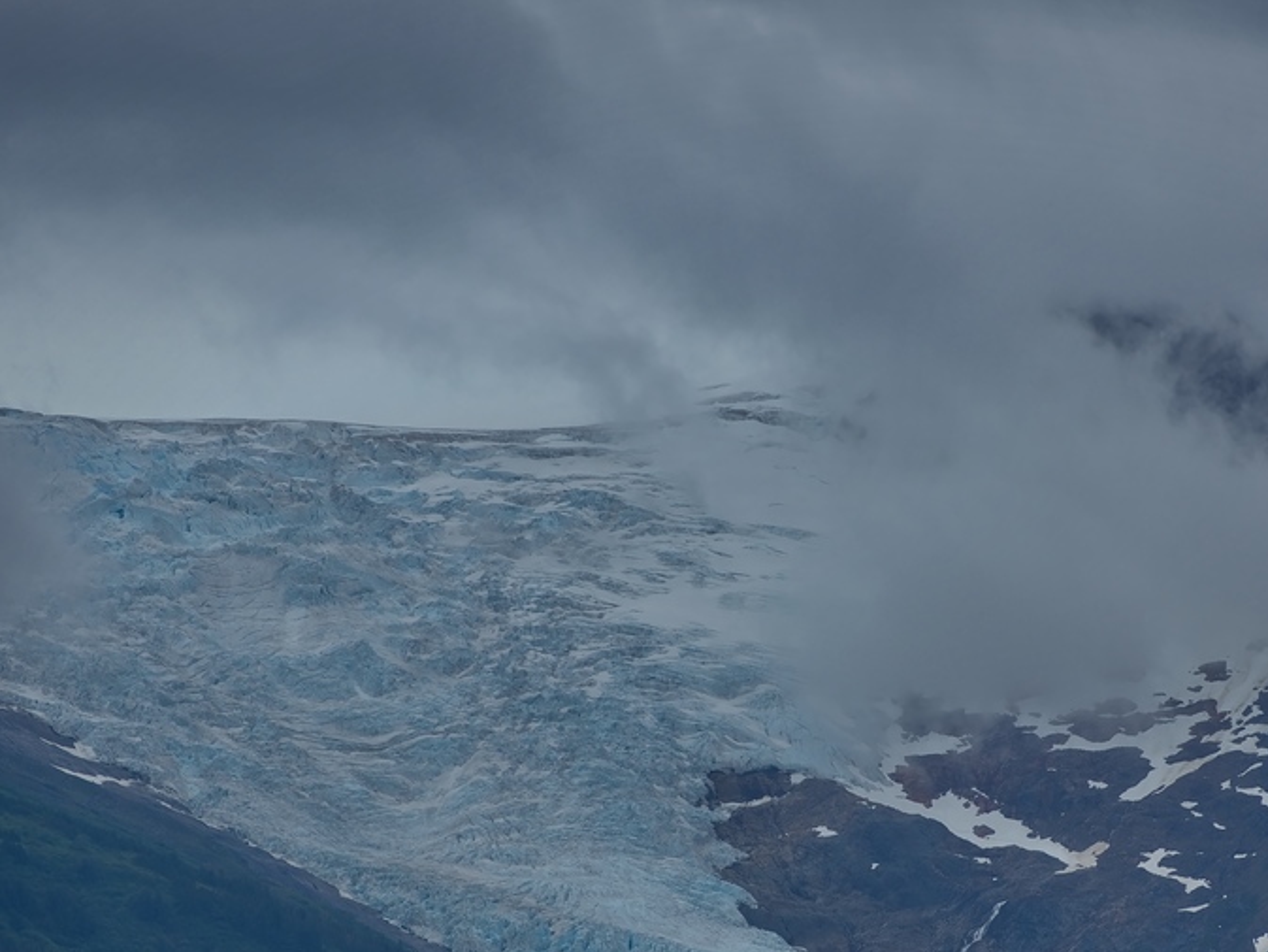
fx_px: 11394
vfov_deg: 4.8
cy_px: 733
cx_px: 919
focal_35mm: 311
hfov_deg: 6.4
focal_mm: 170
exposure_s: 1/400
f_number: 9
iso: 100
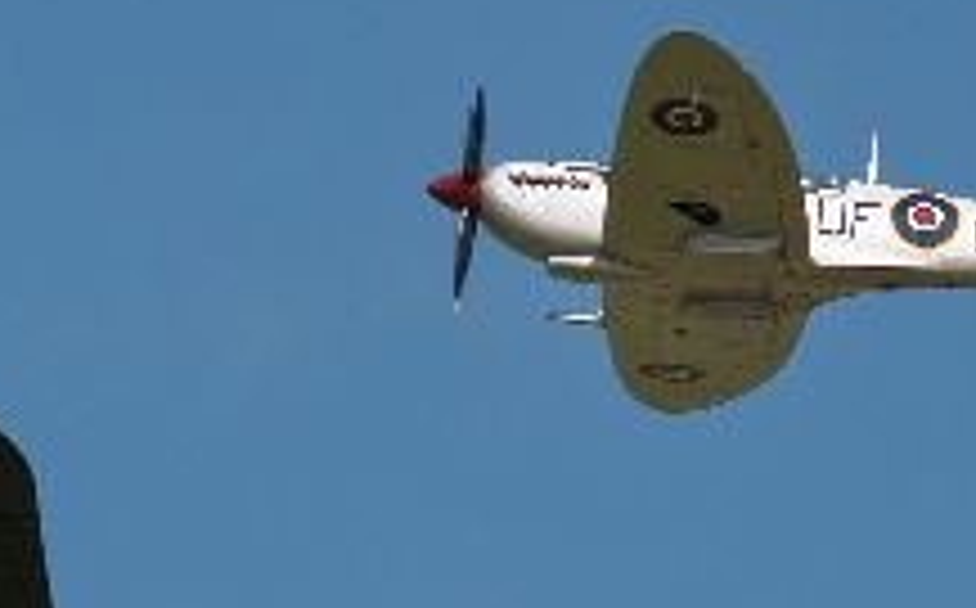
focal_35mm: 780
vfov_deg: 1.7
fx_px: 20721
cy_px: 1036
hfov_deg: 2.7
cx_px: 315
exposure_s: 1/640
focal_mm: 150
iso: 125
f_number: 6.3
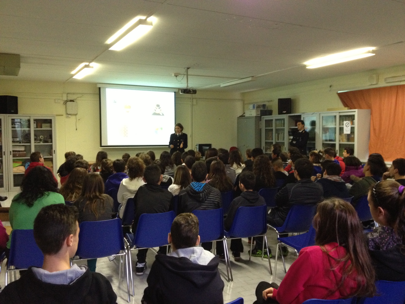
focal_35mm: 35
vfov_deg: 40.7
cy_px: 152
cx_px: 202
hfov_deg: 52.6
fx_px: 409
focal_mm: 4.28
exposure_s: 1/20
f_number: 2.4
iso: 400
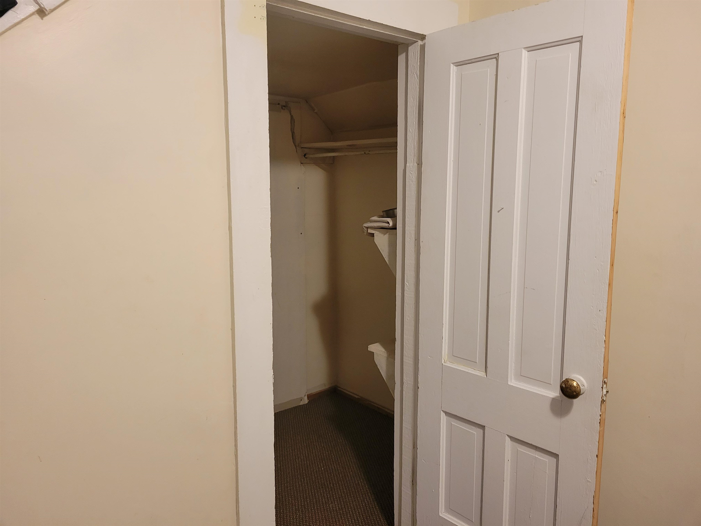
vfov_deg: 53.1
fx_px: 527
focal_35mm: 26
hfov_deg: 67.3
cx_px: 350
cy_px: 263
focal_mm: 5.4
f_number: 1.8
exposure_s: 1/40
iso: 320
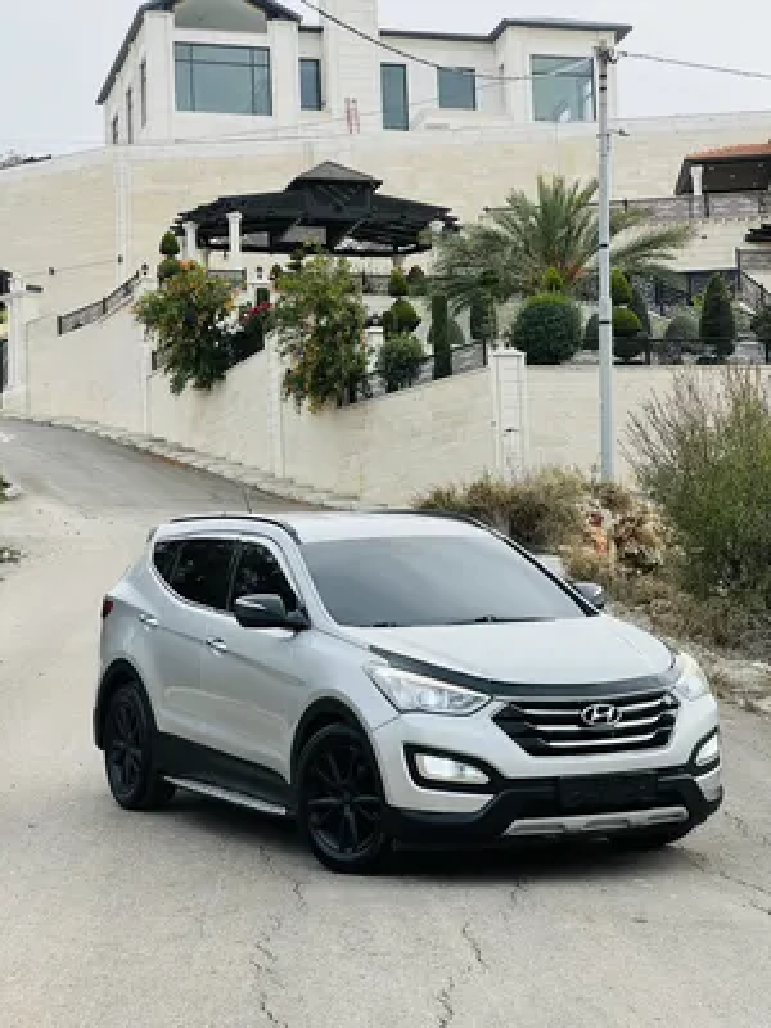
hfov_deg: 19.1
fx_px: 2287
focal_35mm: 77
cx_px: 386
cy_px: 514
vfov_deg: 25.3
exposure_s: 1/99
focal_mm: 9
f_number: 2.8
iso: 50
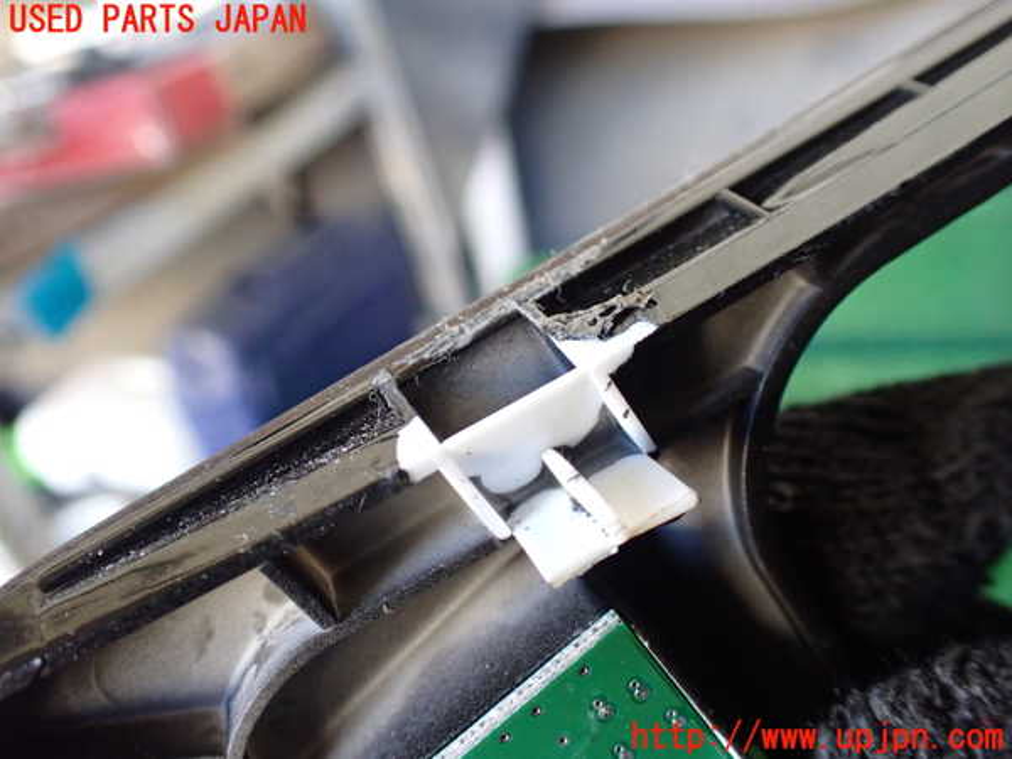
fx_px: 877
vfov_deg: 46.8
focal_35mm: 30
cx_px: 506
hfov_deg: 60.0
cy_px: 380
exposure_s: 1/125
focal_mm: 5.4
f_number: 2.3
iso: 640
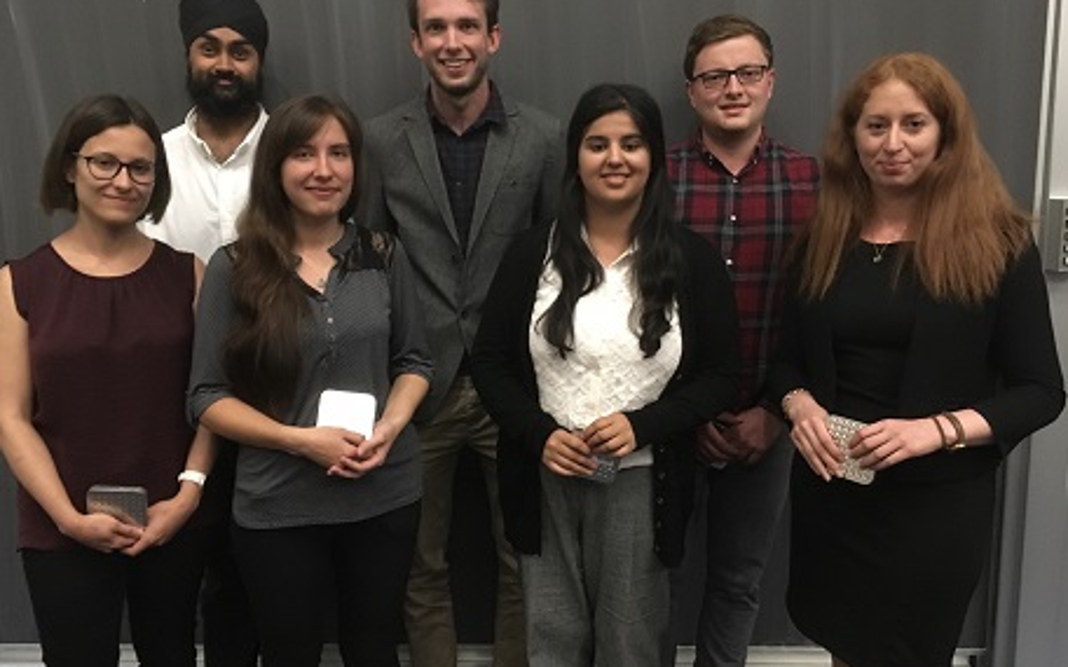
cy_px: 315
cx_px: 536
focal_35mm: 31
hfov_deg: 61.2
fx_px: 902
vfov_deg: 40.6
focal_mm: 4.15
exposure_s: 1/17
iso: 500
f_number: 2.2
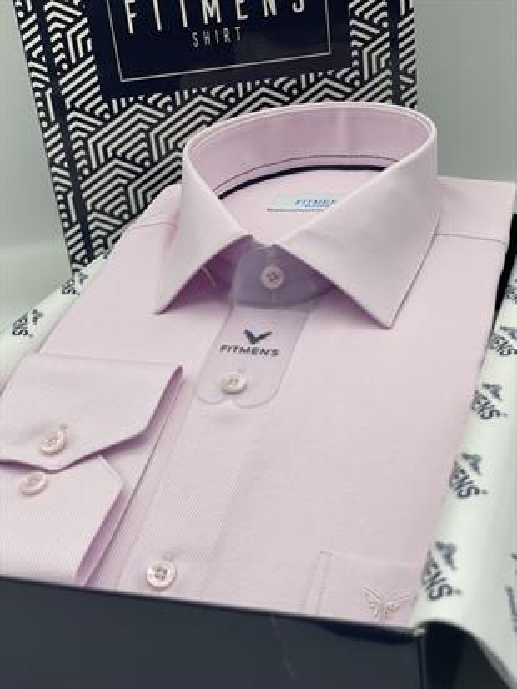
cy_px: 344
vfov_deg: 36.8
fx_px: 1035
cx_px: 258
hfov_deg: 28.0
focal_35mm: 52
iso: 25
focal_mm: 6
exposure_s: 1/184
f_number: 2
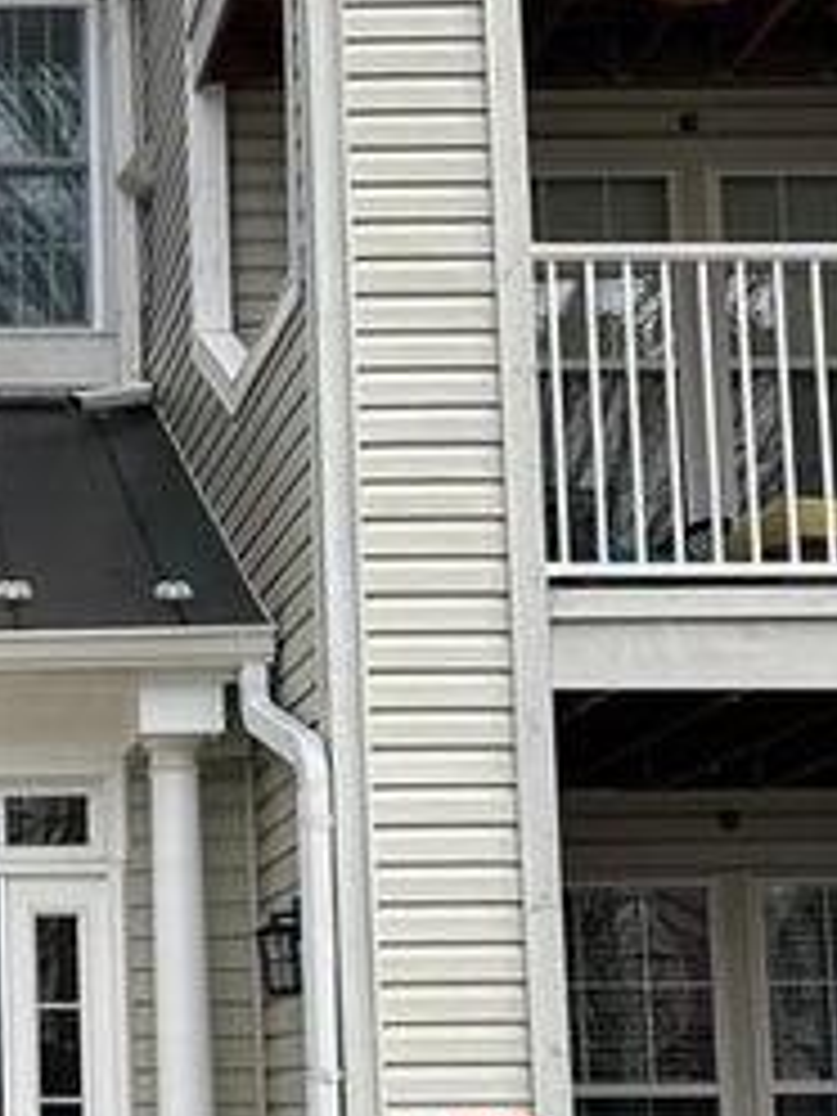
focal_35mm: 70
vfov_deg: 27.5
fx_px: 2257
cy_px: 803
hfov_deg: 19.9
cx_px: -122
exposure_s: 1/1124
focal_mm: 5.7
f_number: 1.5
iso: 50
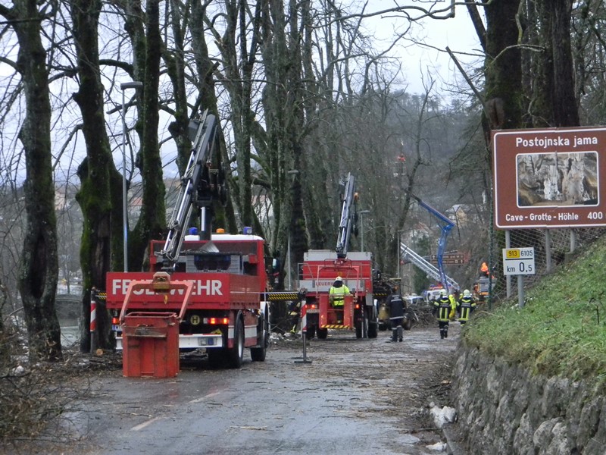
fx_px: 1838
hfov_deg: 18.7
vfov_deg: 14.1
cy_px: 228
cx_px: 303
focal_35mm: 105
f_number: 4.7
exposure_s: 1/47.1
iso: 200
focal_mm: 19
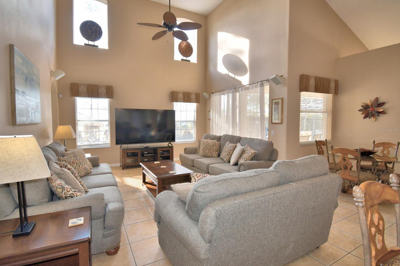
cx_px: 190
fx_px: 178
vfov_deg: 73.7
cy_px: 130
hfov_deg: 96.7
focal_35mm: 16
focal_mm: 10
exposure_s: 1/60
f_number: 4.5
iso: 180
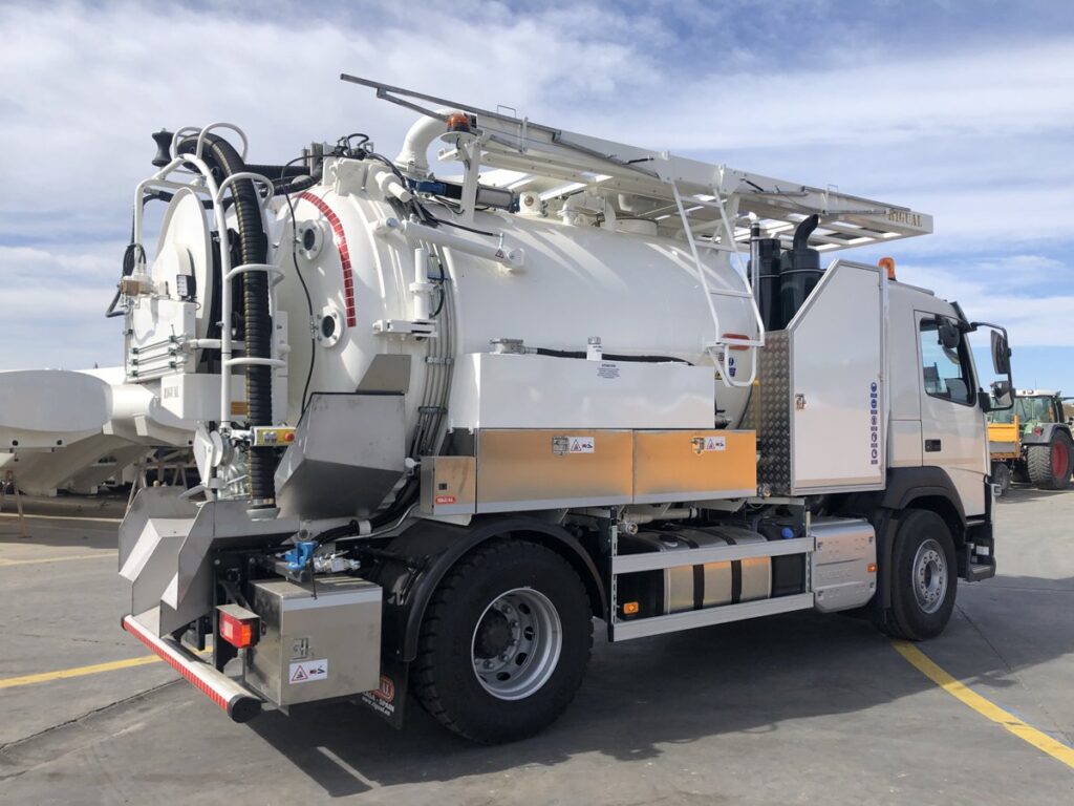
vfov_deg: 49.7
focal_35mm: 28
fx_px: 869
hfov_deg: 63.4
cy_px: 403
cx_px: 537
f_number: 1.8
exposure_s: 1/2525
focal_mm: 3.99
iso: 20
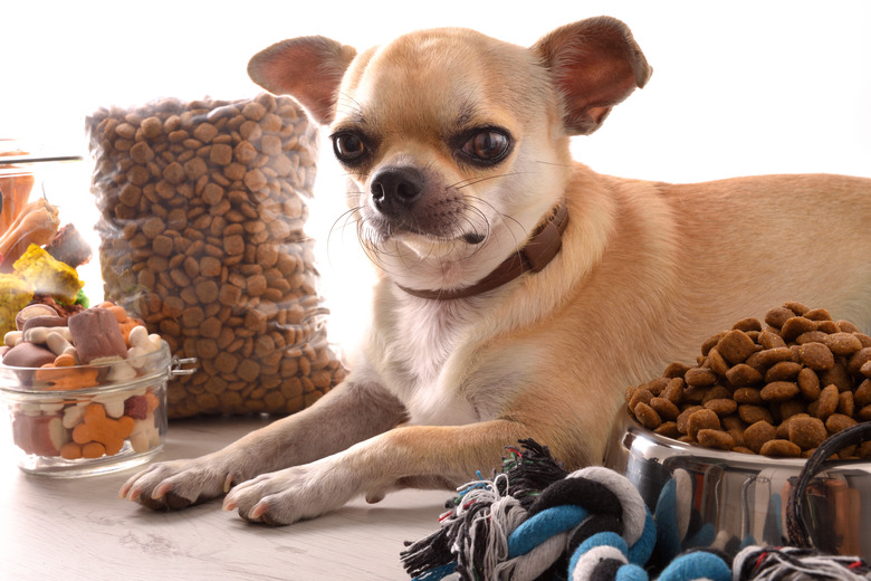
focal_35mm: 55
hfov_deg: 36.2
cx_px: 436
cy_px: 290
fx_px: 1331
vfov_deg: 24.6
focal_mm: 55
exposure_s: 1/160
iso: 64
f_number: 20
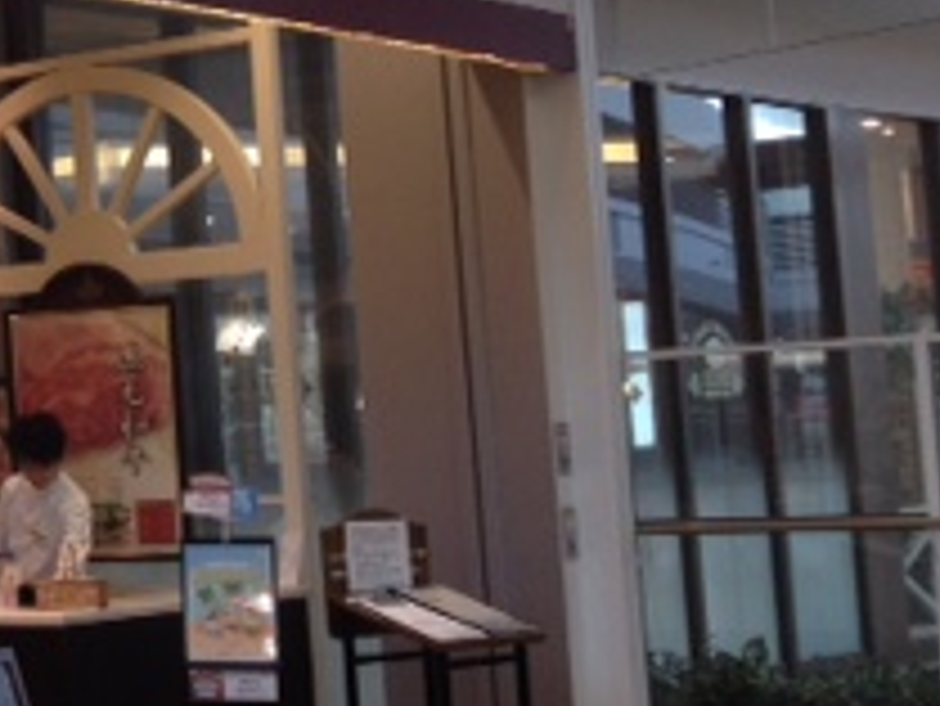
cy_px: 220
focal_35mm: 107
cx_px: -432
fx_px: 2907
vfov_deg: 13.8
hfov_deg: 16.8
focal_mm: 4.28
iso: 64
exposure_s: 1/60
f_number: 2.4
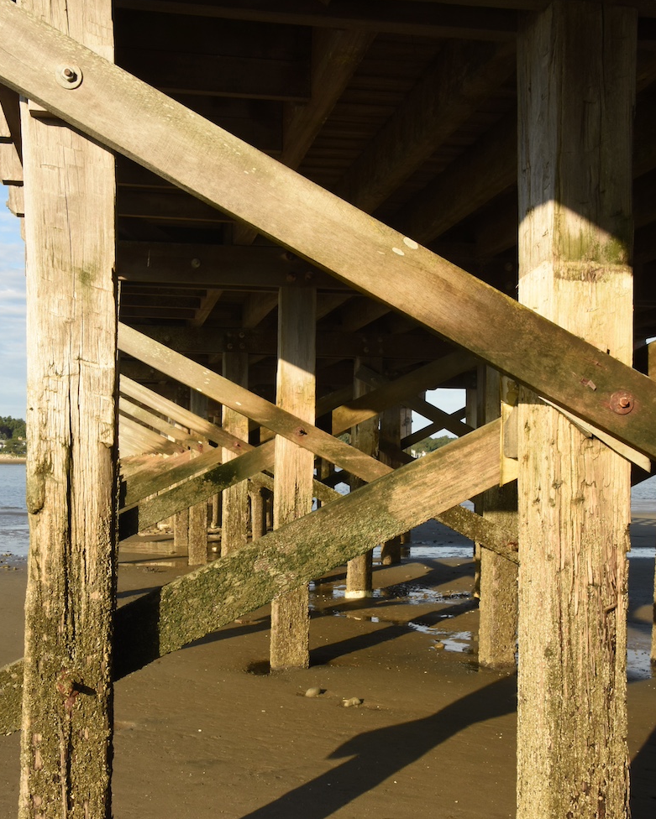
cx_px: 325
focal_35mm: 45
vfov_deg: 41.0
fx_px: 1092
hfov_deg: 33.4
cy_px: 488
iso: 500
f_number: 18
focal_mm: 26
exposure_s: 1/160
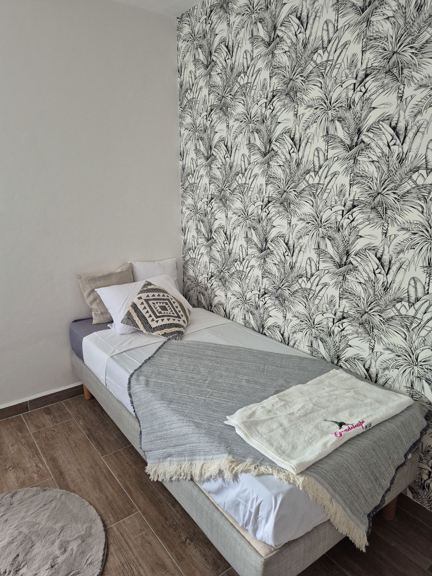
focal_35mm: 23
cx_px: 216
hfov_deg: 58.9
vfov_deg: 73.9
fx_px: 383
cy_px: 288
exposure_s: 1/100
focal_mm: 5.4
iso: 500
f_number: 1.8
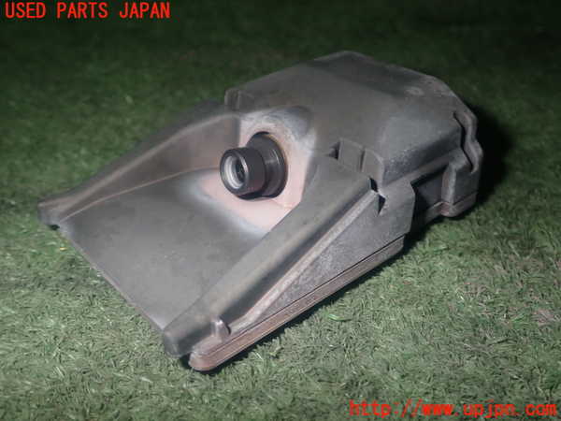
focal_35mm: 36
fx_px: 583
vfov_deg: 39.7
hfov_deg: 51.4
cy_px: 210
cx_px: 280
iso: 200
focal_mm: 6.37
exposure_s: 1/40
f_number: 7.1
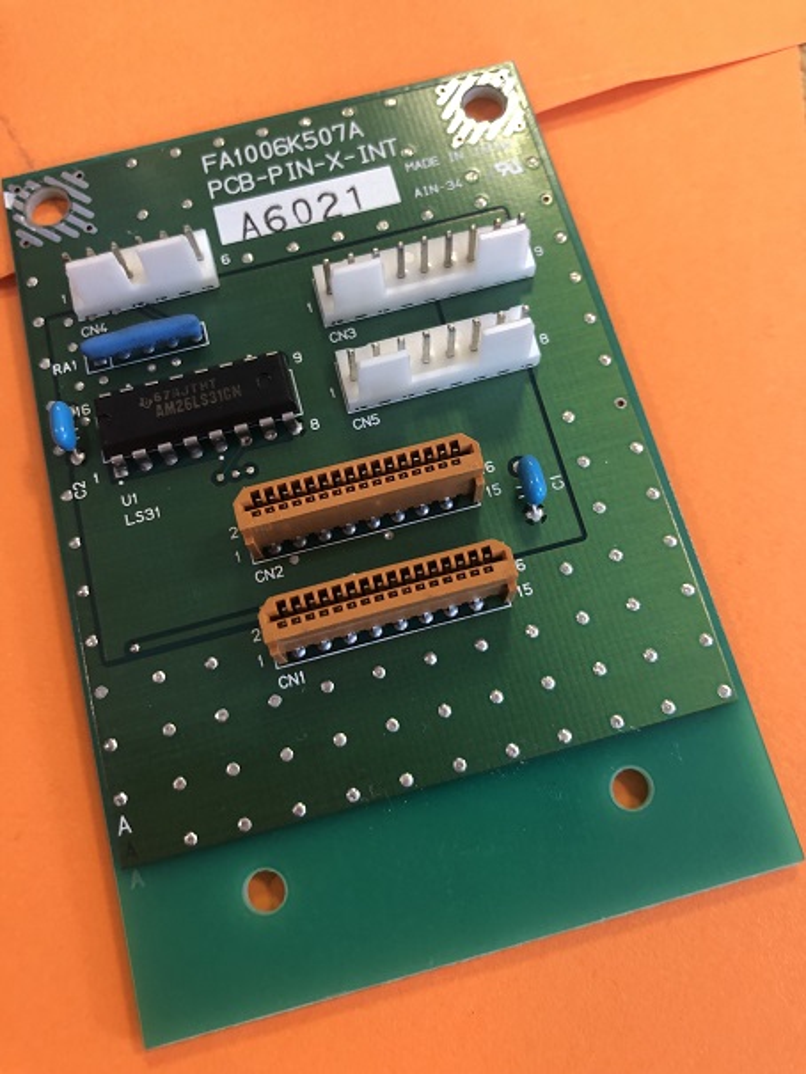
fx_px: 869
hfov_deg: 49.8
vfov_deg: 63.4
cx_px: 403
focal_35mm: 28
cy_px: 537
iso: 40
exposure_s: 1/20
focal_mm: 3.99
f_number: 1.8
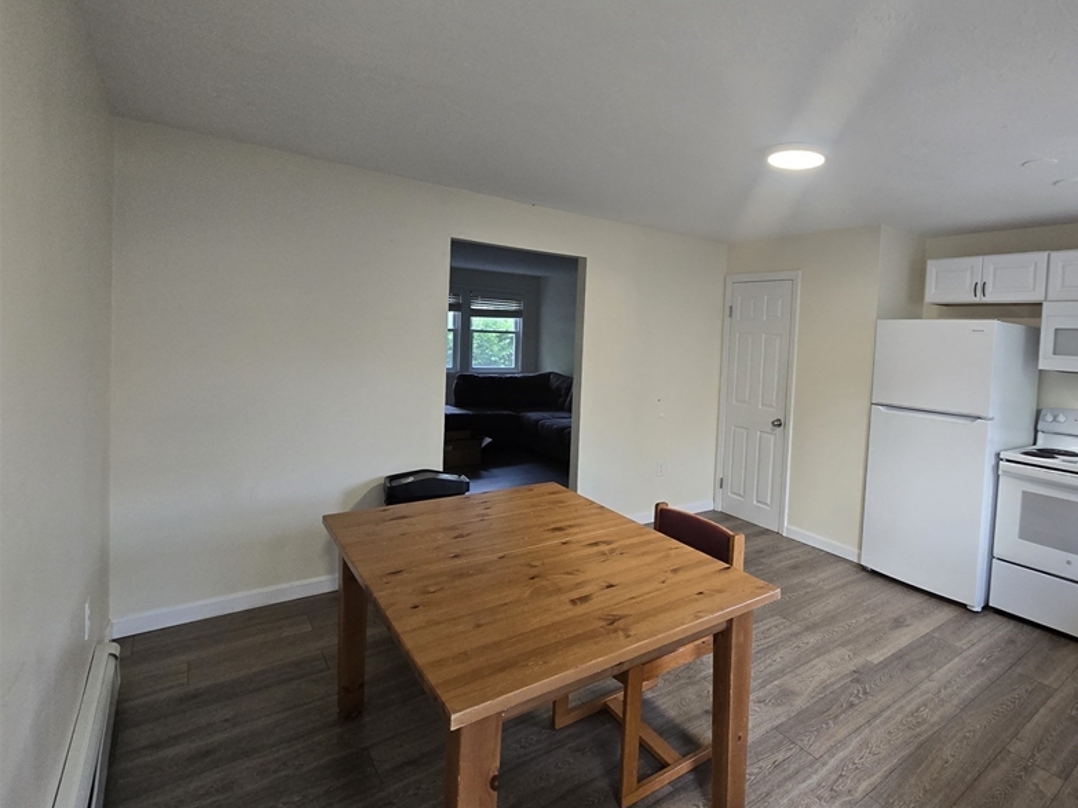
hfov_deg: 88.3
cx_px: 704
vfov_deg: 74.5
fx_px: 529
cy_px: 359
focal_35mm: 17
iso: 200
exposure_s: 1/60
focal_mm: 2.2
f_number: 2.2
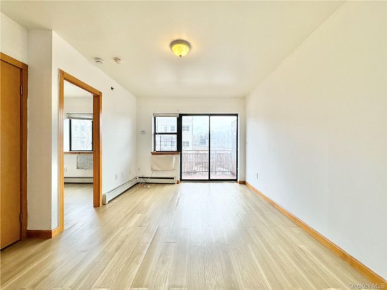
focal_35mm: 14
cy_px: 145
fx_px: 157
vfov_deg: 85.7
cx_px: 194
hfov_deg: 102.1
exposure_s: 1/267
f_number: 2.2
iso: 40
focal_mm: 2.22
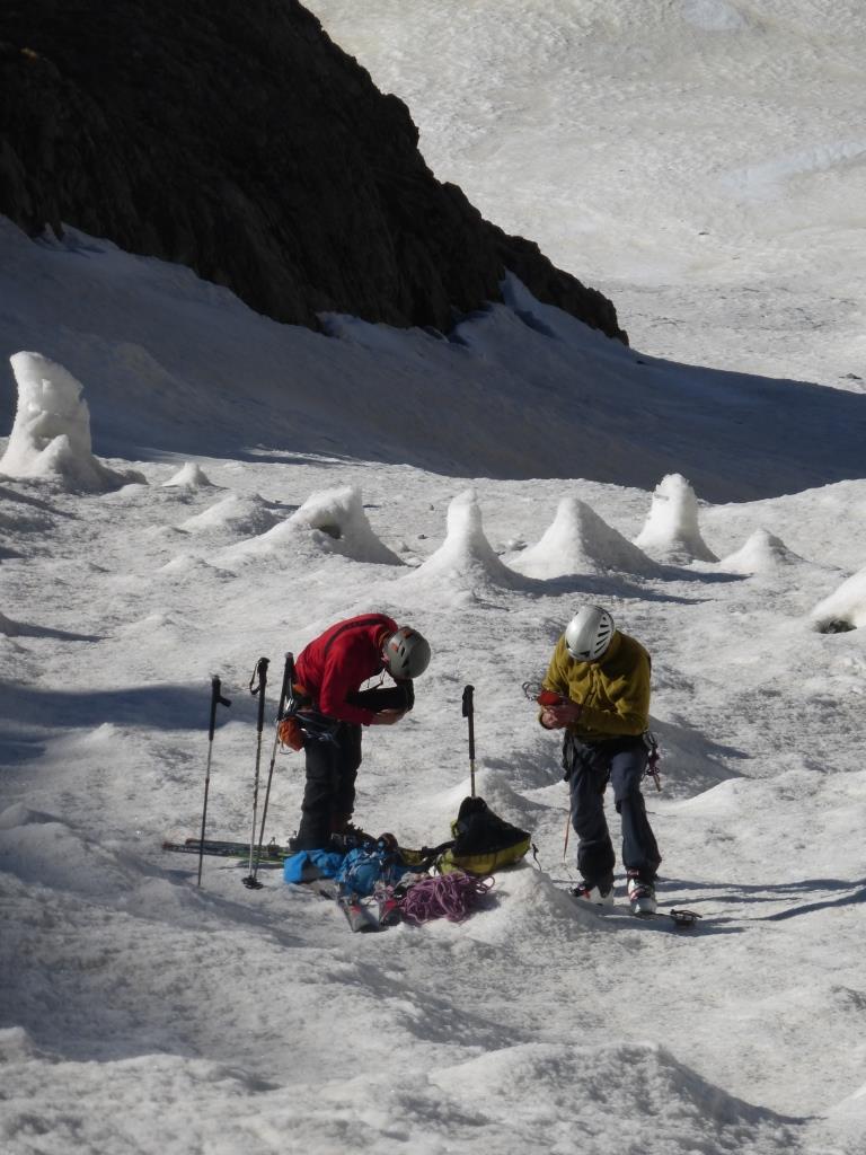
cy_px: 578
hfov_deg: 5.8
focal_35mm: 255
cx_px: 433
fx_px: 8506
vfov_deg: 7.8
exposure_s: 1/1000
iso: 100
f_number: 5.6
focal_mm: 41.3
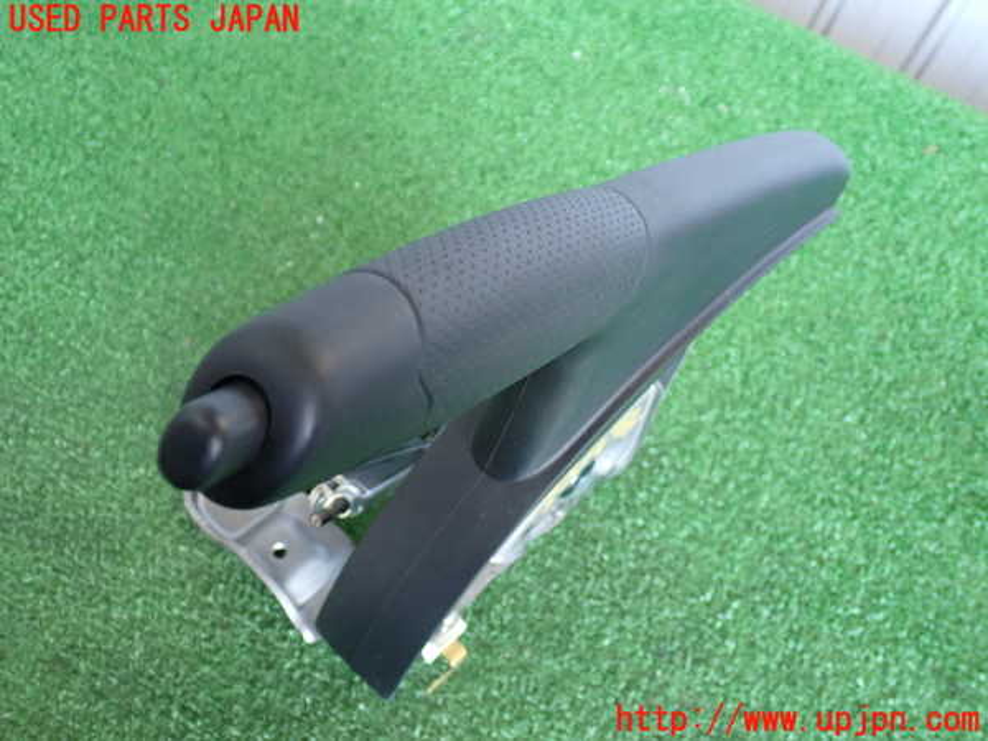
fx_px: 1085
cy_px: 370
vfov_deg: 37.7
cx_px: 494
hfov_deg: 49.0
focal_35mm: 38
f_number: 2.7
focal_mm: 6.83
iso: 250
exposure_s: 1/40
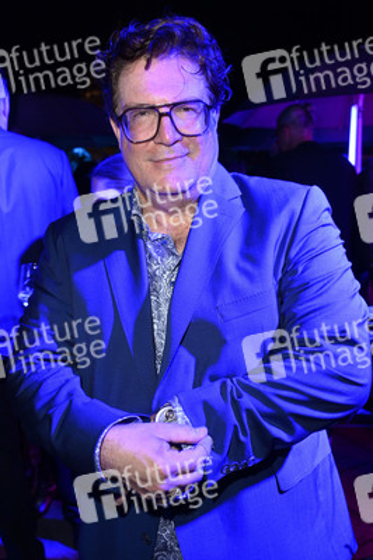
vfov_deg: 53.2
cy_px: 280
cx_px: 186
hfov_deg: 36.8
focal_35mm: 36
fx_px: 560
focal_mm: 36
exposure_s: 1/80
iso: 2500
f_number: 5.6
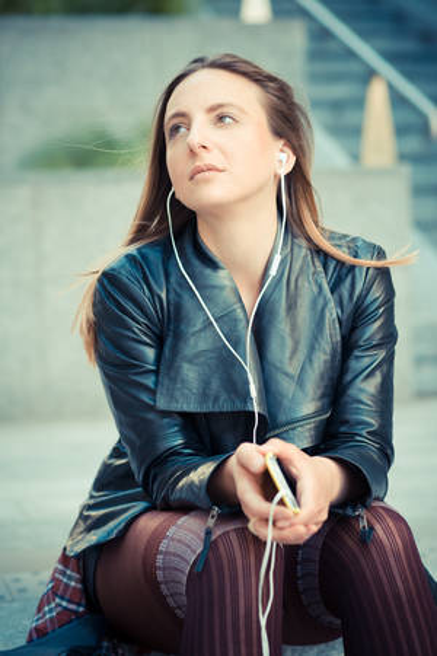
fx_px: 1548
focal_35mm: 85
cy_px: 328
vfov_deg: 23.9
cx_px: 218
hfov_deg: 16.1
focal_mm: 85
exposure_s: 1/400
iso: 500
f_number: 2.8
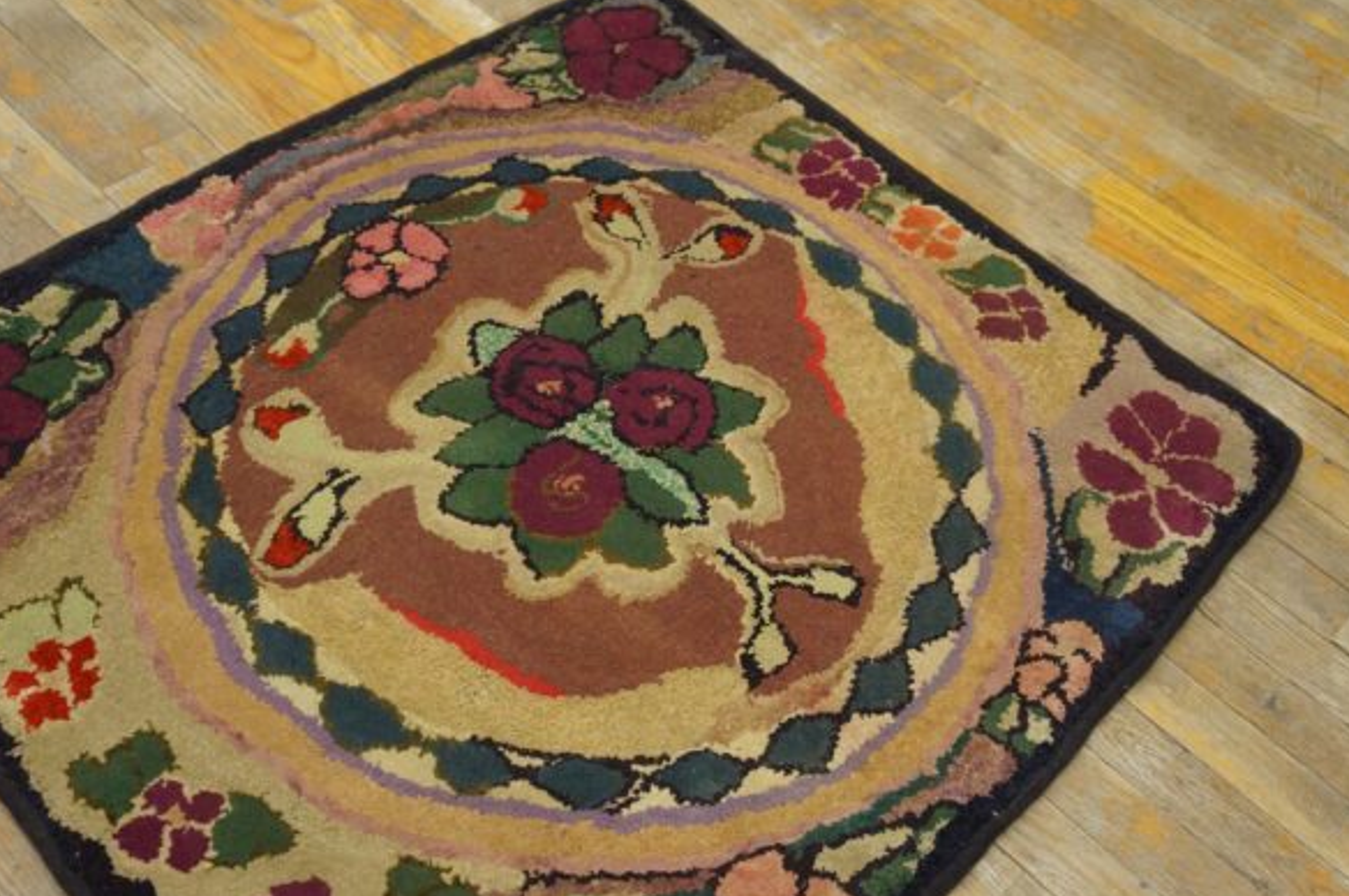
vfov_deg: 35.9
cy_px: 445
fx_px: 1385
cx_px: 668
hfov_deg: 51.9
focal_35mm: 37
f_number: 4
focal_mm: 24
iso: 3200
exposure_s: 1/160
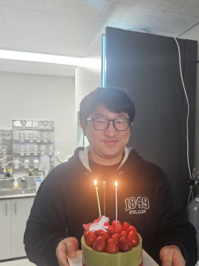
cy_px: 148
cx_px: 108
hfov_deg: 45.4
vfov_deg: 58.2
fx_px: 238
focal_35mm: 31
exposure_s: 1/120
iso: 1000
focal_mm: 5.4
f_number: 1.8
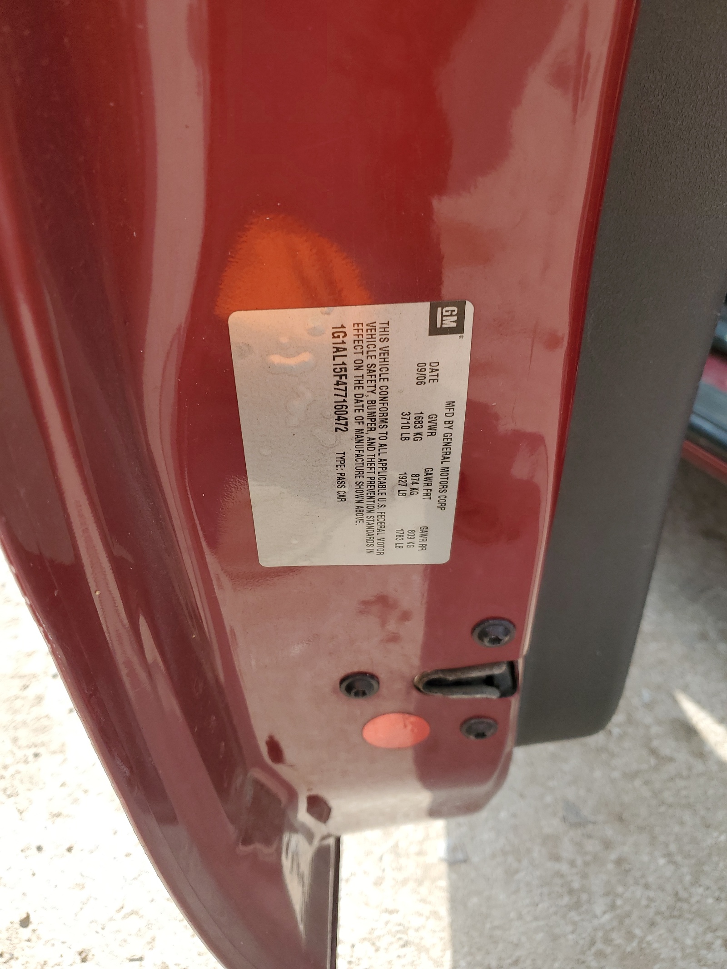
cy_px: 484
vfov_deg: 67.3
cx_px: 364
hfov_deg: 53.1
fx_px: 728
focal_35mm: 26
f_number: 1.5
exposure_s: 1/1000
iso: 50
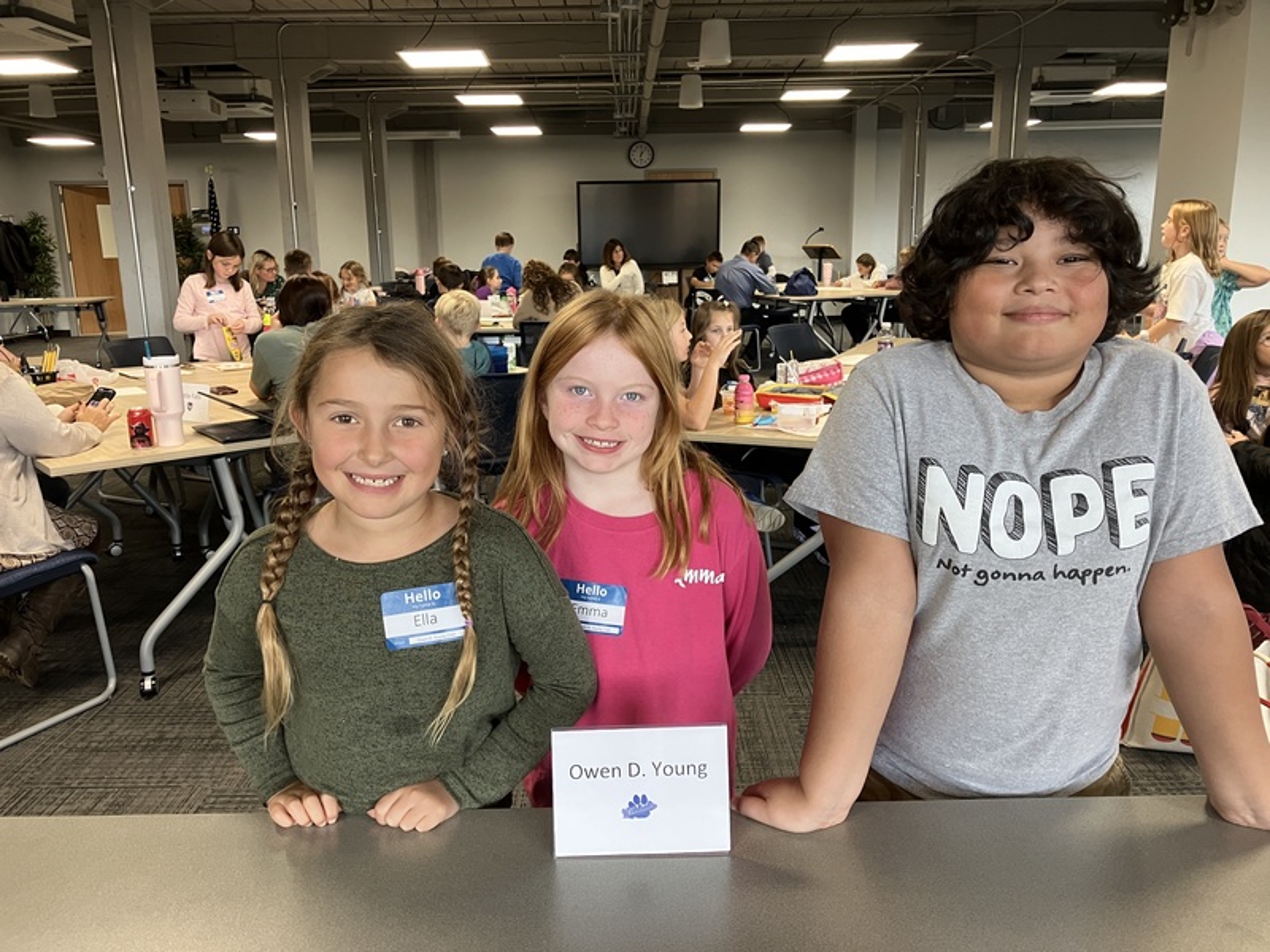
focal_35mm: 28
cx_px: 635
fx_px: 1027
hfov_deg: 63.4
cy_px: 476
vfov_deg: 49.7
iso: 80
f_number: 1.8
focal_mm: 3.99
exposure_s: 1/60
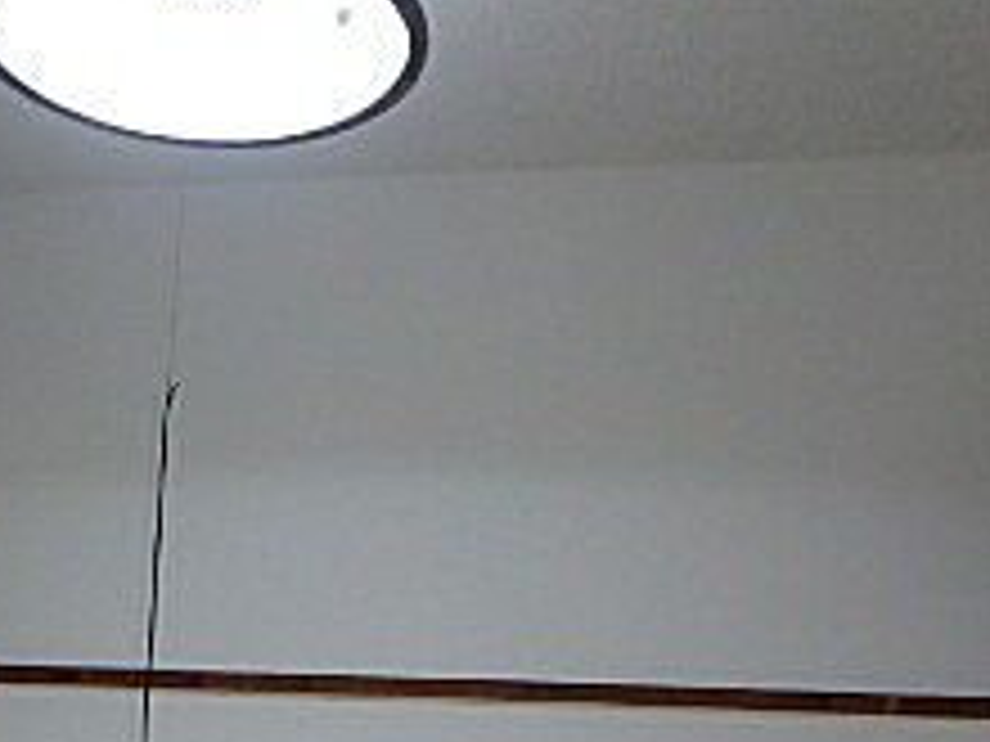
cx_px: 225
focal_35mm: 61
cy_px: 985
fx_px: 1745
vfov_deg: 21.5
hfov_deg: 31.0
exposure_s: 1/30
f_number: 3.5
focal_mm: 3.7
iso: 200
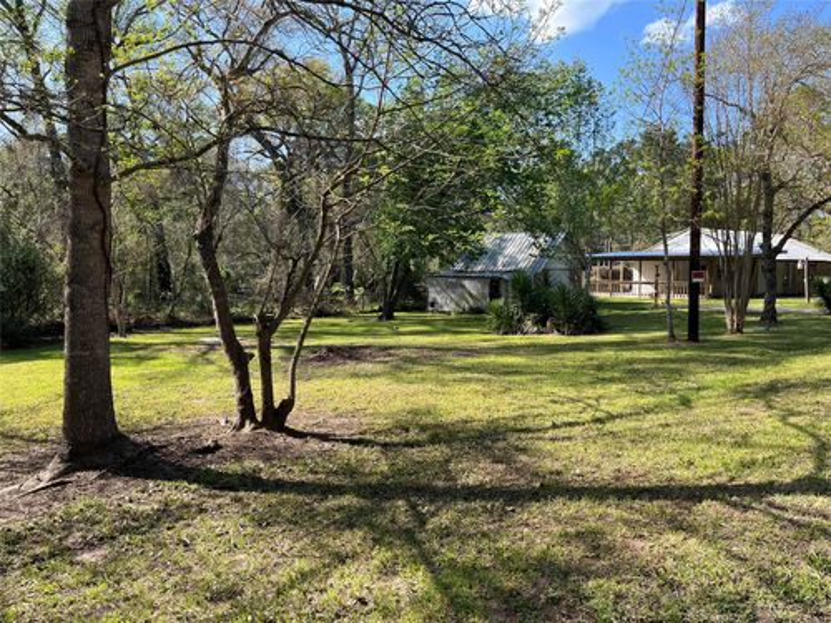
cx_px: 416
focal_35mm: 26
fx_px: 624
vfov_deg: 53.1
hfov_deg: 67.3
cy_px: 312
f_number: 1.6
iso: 50
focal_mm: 5.1
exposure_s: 1/928
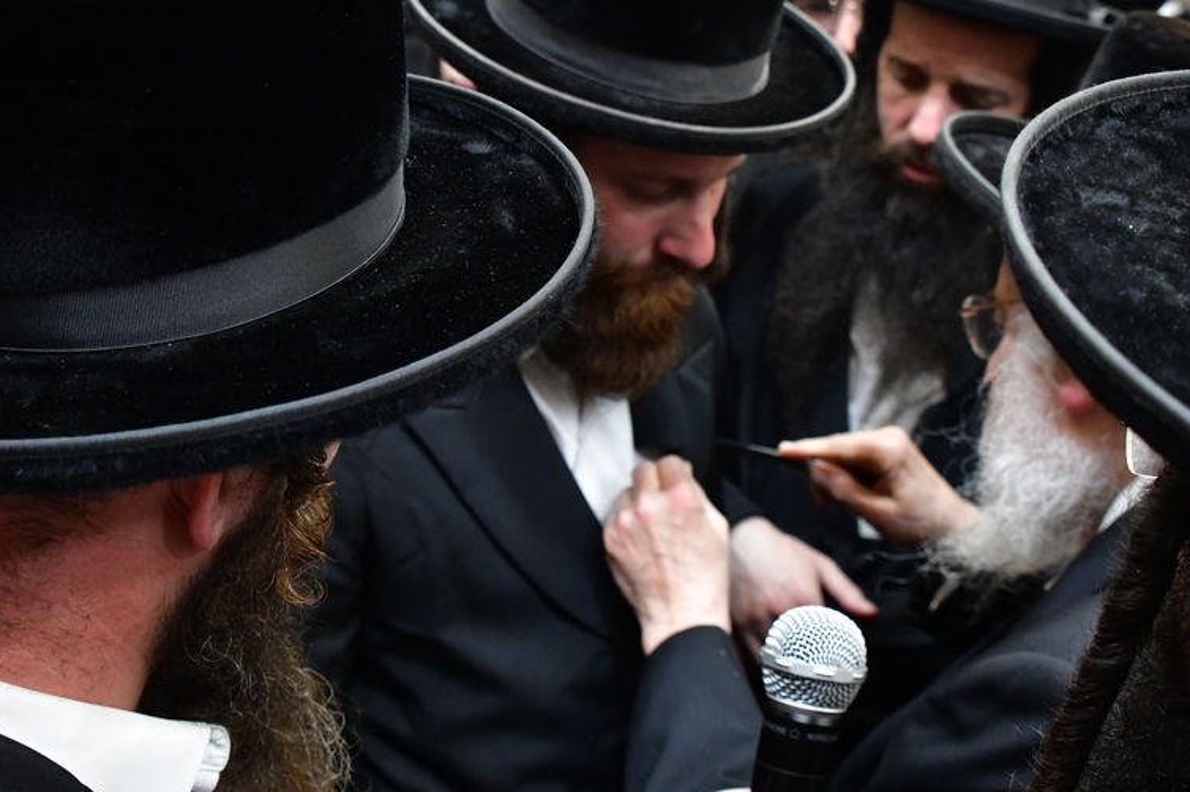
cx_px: 567
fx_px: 1718
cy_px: 307
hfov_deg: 38.2
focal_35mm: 52
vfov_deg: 25.9
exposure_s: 1/80
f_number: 5.6
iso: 4000
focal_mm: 28
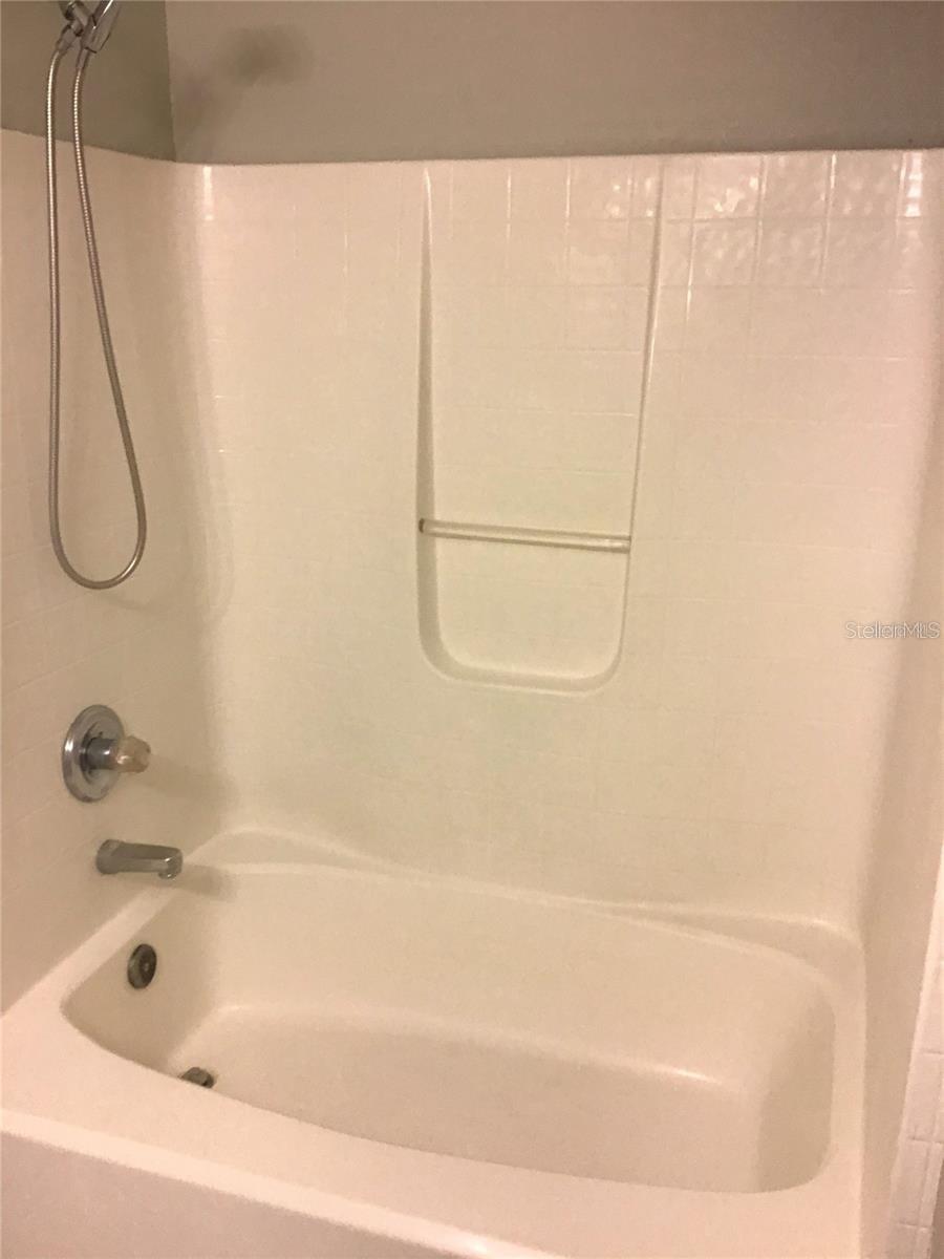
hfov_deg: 45.4
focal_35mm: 31
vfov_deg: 58.4
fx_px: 1127
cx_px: 472
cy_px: 630
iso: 80
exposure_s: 1/30
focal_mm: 3.3
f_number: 2.4
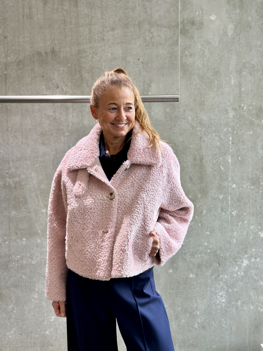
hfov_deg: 30.3
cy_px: 176
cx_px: 132
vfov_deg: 39.7
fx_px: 486
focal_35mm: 48
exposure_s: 1/124
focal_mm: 6.86
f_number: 1.78
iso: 100
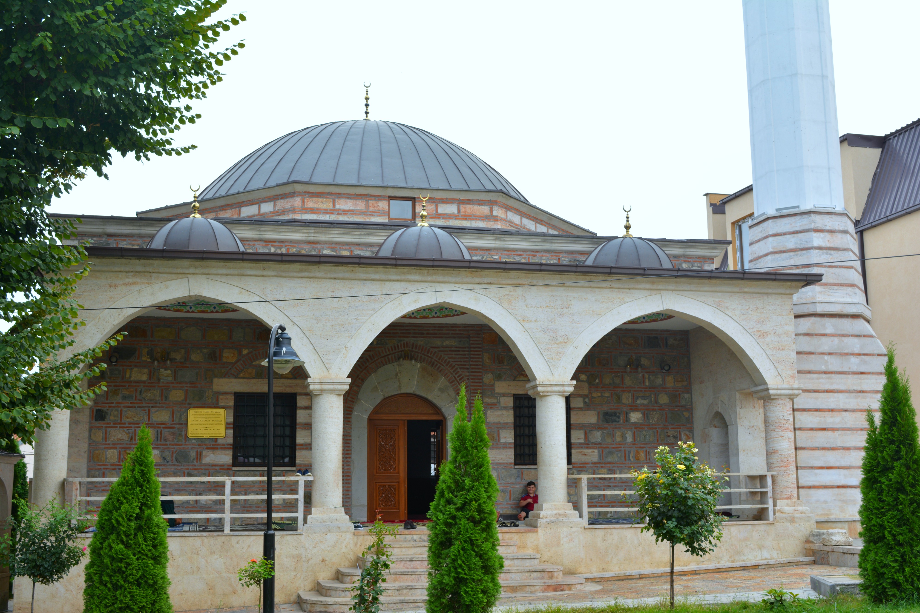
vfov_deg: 31.9
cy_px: 306
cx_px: 460
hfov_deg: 46.4
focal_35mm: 42
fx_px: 1073
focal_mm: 28
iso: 100
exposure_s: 1/100
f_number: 8
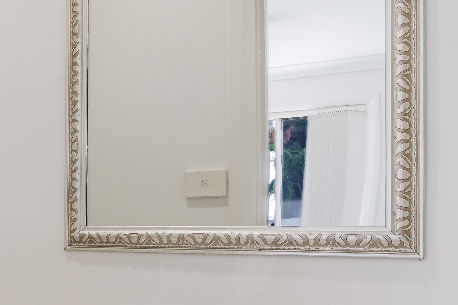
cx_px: -79
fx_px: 611
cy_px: 246
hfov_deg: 34.0
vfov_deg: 27.5
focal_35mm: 48
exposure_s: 1/13
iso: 640
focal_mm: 14
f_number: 11
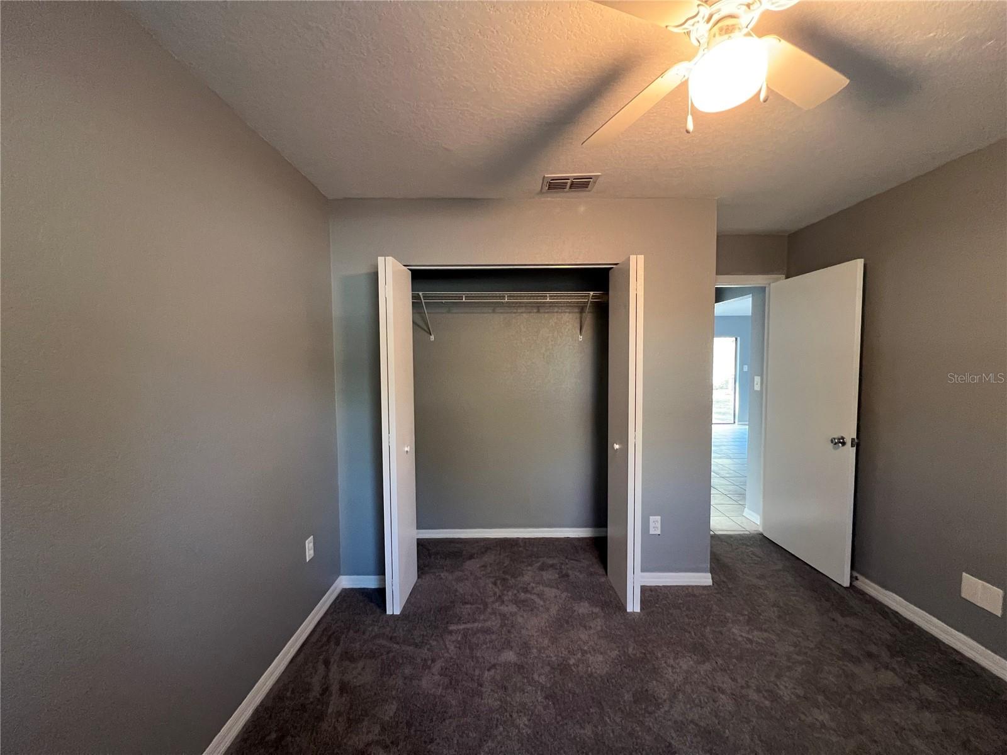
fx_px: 378
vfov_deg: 89.9
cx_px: 504
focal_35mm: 13
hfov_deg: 106.2
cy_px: 378
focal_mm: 1.57
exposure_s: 1/60
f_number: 1.8
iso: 400
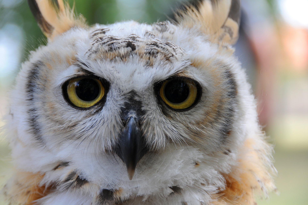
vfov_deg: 8.7
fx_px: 1346
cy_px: 102
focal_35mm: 158
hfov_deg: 13.1
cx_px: 154
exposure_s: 1/100
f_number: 5.3
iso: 200
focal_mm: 105
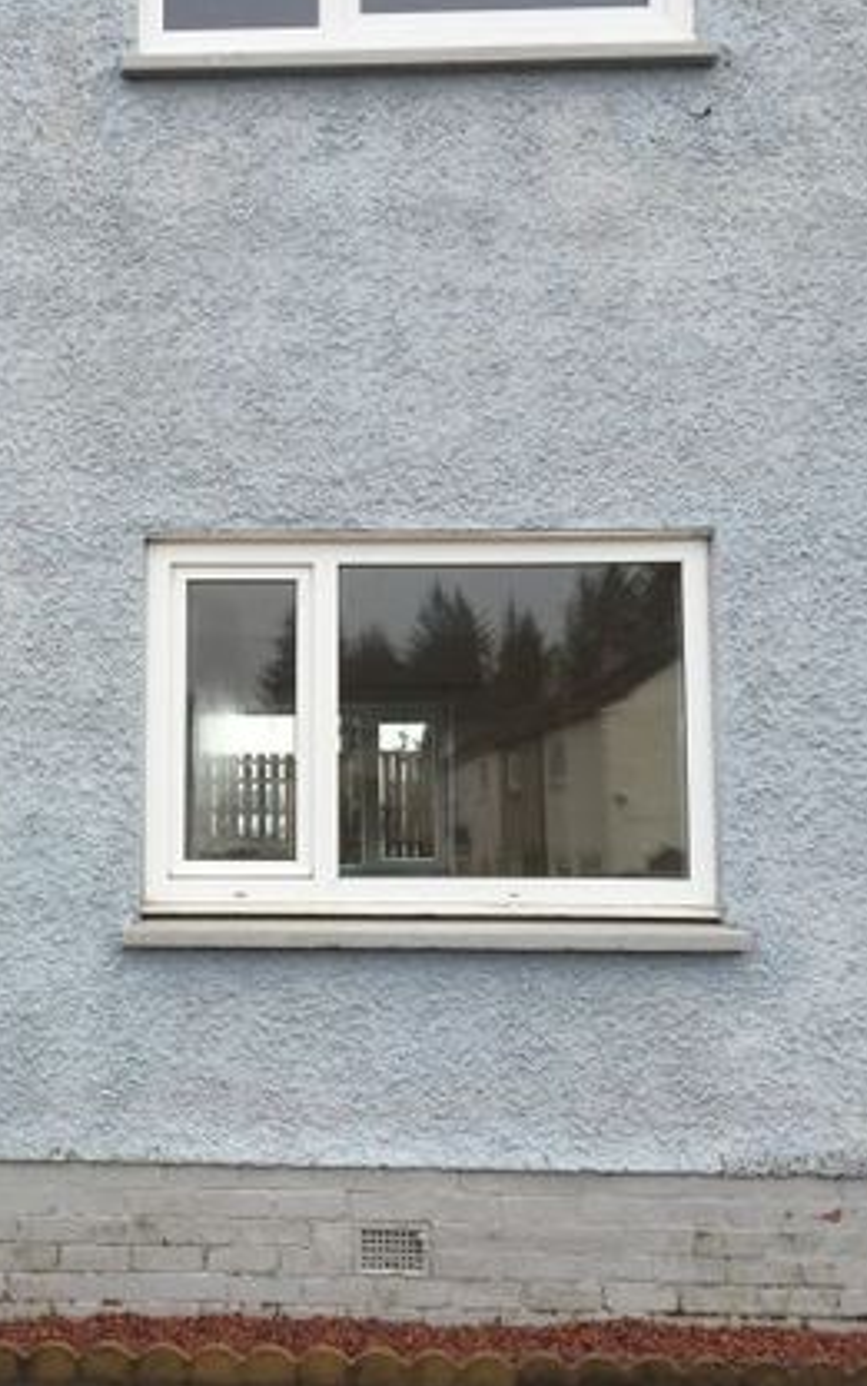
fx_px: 1586
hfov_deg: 29.8
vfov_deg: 47.2
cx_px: 166
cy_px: 698
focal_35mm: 42
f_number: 2.2
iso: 32
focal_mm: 4.15
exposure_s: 1/430
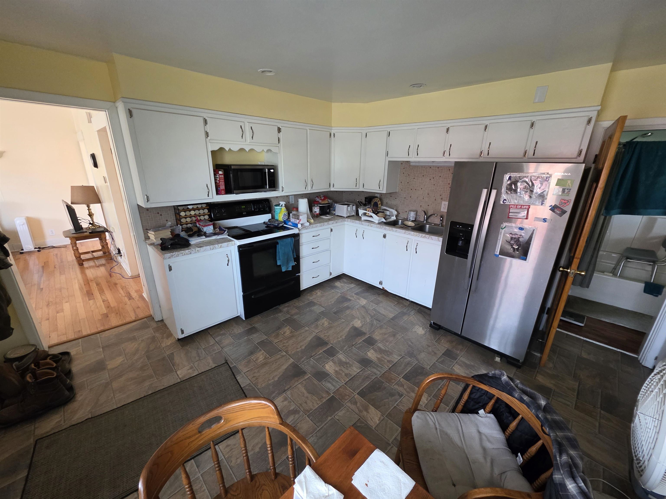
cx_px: 333
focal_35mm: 13
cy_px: 250
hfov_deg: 106.2
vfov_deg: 89.9
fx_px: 250
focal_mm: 2.2
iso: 400
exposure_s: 1/60
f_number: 1.9
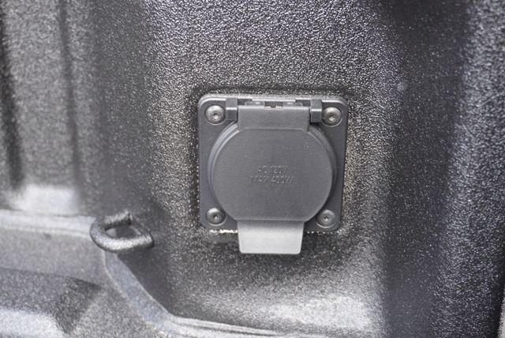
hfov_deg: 35.9
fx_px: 779
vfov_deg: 24.5
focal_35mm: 56
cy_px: 169
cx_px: 252
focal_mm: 37
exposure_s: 1/60
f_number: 5.6
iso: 320
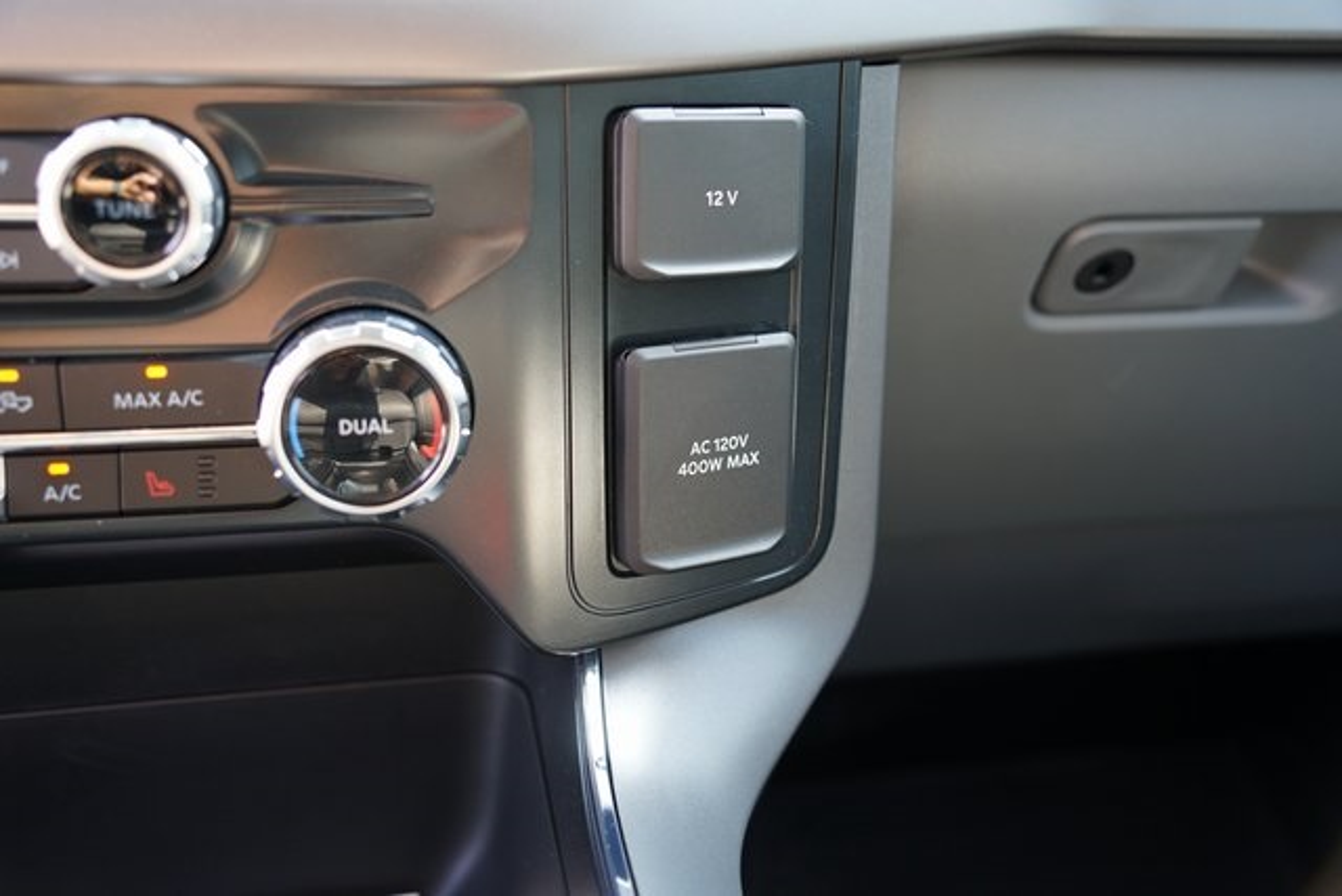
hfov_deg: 55.8
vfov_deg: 38.9
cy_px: 448
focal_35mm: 34
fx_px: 1268
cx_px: 671
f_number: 4
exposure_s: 1/60
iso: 640
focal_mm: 34
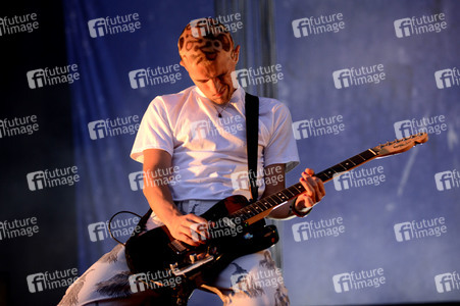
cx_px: 230
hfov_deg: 20.0
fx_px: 1302
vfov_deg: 13.4
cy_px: 153
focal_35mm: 102
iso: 1600
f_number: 2.8
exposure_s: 1/200
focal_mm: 102
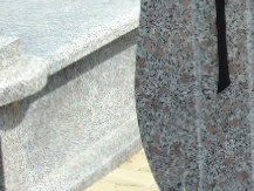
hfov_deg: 10.5
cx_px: 346
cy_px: 33
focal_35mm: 183
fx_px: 1344
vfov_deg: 8.1
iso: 80
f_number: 4.5
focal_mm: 11
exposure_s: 1/500
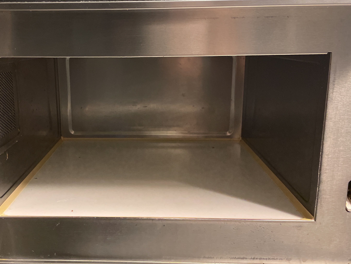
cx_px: 130
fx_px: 365
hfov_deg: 50.8
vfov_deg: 39.6
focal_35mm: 36
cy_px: 120
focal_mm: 4.2
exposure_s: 1/33
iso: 320
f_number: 1.6
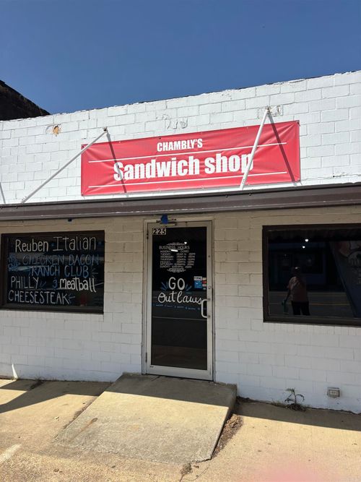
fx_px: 362
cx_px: 180
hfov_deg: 53.0
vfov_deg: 67.3
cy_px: 241
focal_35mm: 26
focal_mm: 5.96
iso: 50
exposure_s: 1/4854
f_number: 1.6
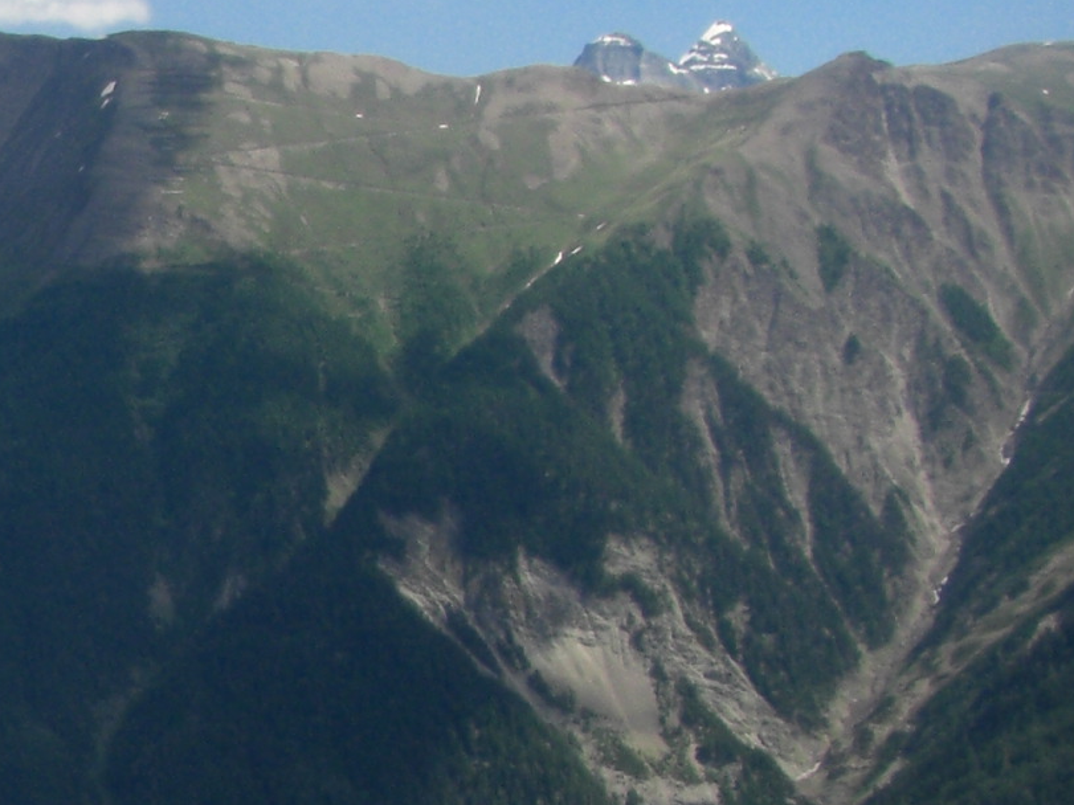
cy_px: 649
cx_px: -436
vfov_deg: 12.3
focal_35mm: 120
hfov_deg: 15.4
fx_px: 3723
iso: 64
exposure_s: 1/250
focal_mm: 6.3
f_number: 4.6
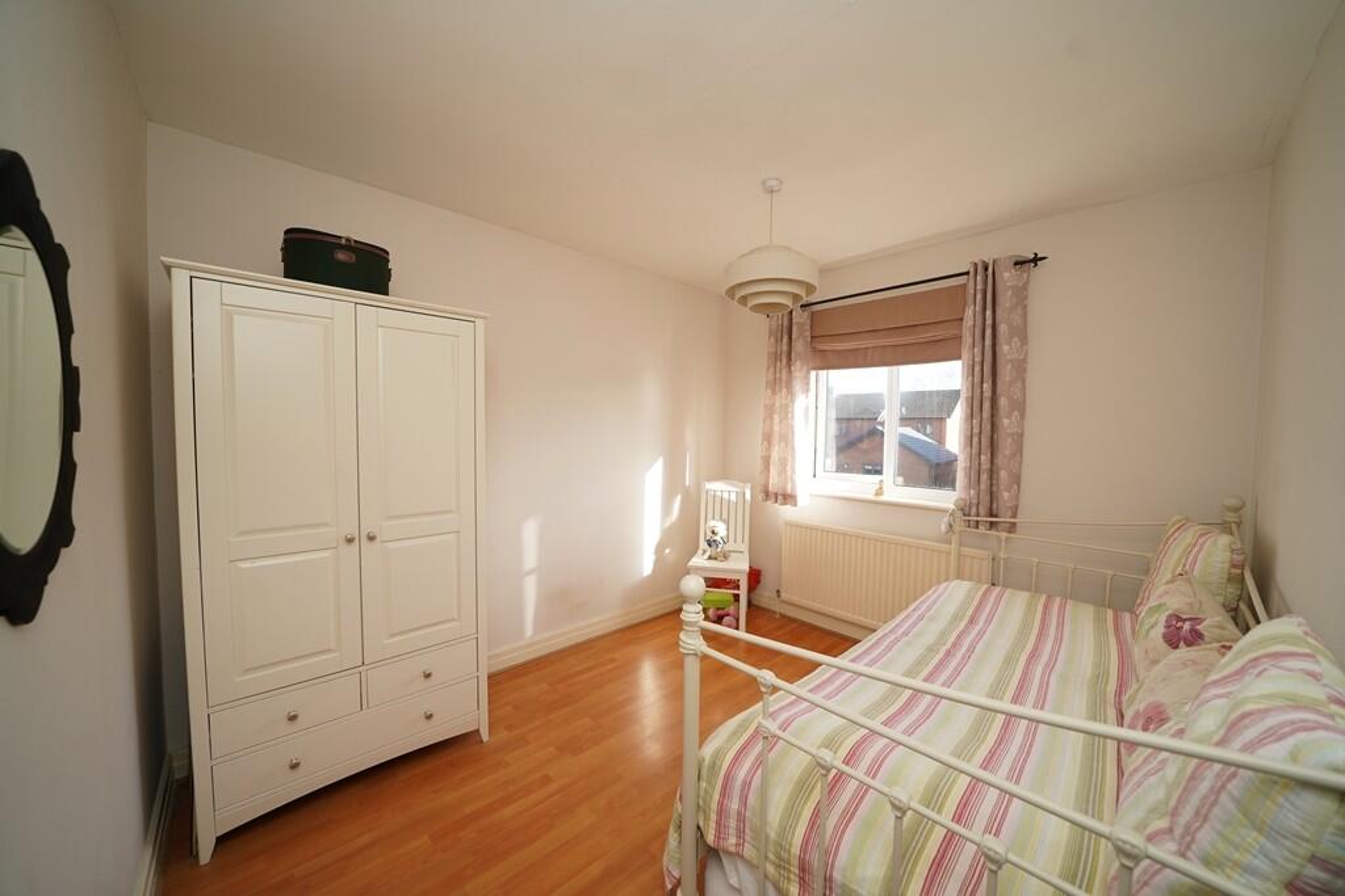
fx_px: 448
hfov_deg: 112.6
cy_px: 448
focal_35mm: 12
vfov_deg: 90.0
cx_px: 672
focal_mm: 12
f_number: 4
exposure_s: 1/160
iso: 200
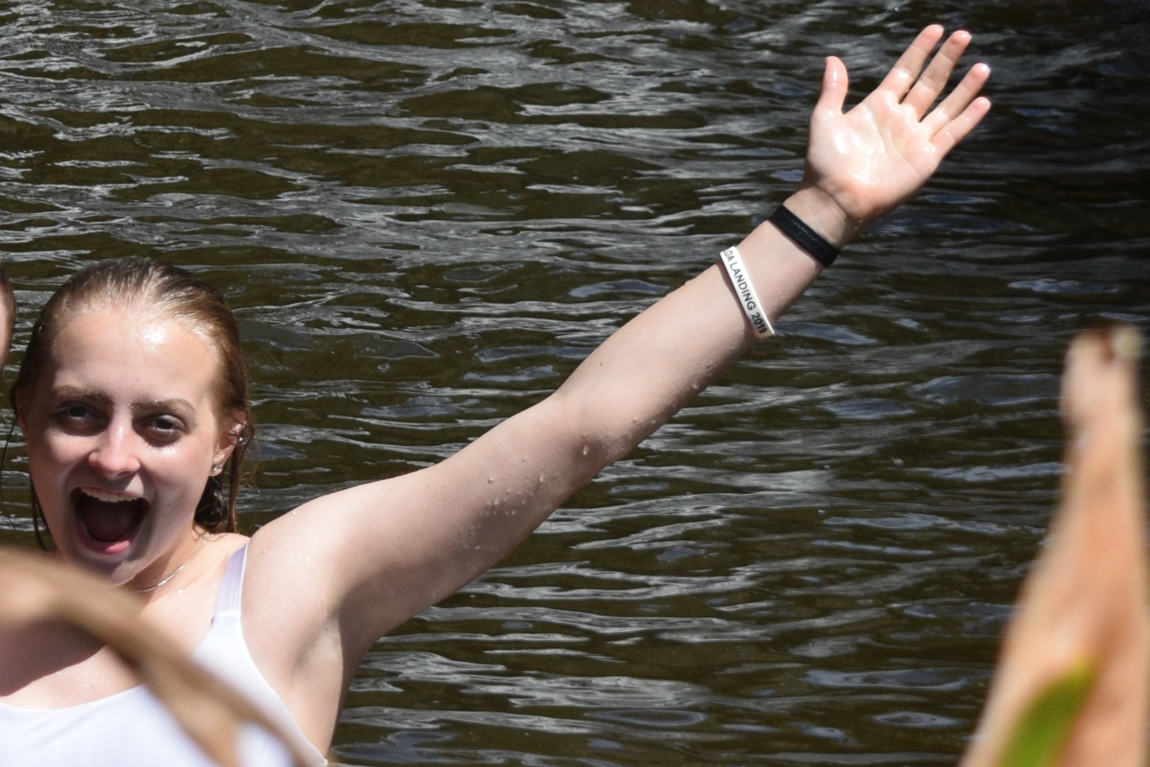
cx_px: 122
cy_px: 195
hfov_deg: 10.5
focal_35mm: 194
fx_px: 6196
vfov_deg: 7.1
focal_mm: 38
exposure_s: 1/1250
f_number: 4.8
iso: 400
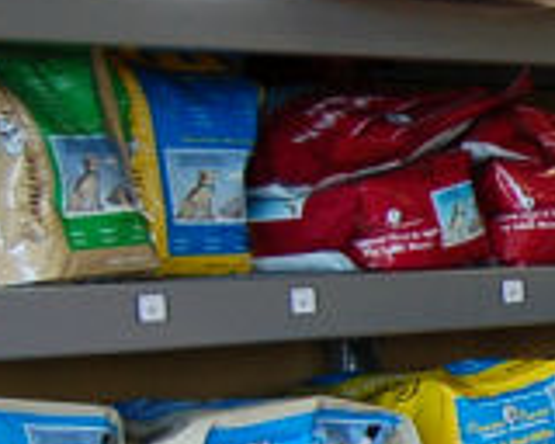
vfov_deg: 9.1
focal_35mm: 169
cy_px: 482
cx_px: 1228
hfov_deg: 10.2
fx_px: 2776
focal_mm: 24
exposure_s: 1/80
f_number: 4.5
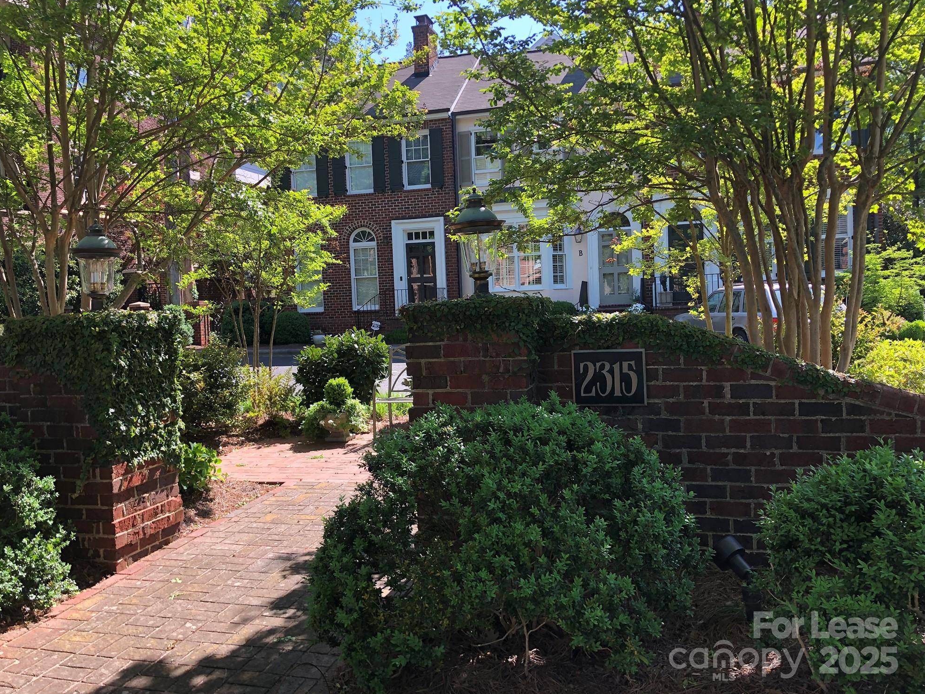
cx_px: 454
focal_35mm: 29
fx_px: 775
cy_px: 340
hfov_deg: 61.7
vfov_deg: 48.2
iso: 20
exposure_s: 1/242
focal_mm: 3.99
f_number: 1.8
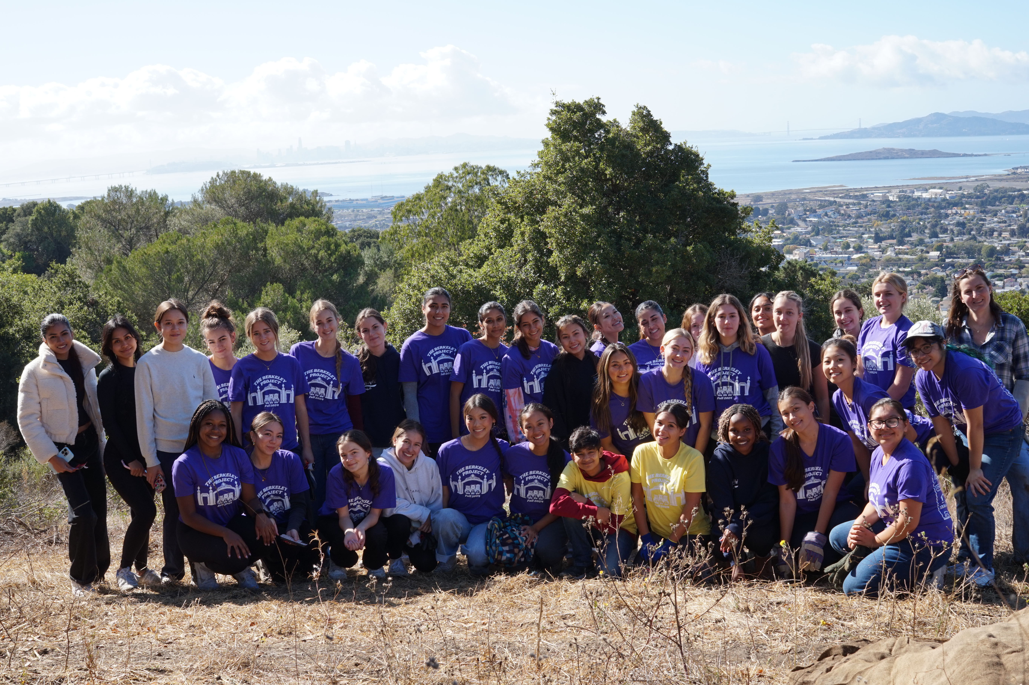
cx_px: 514
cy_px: 342
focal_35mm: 42
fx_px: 1200
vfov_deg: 31.9
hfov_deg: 46.4
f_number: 9
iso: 100
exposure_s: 1/100
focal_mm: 28
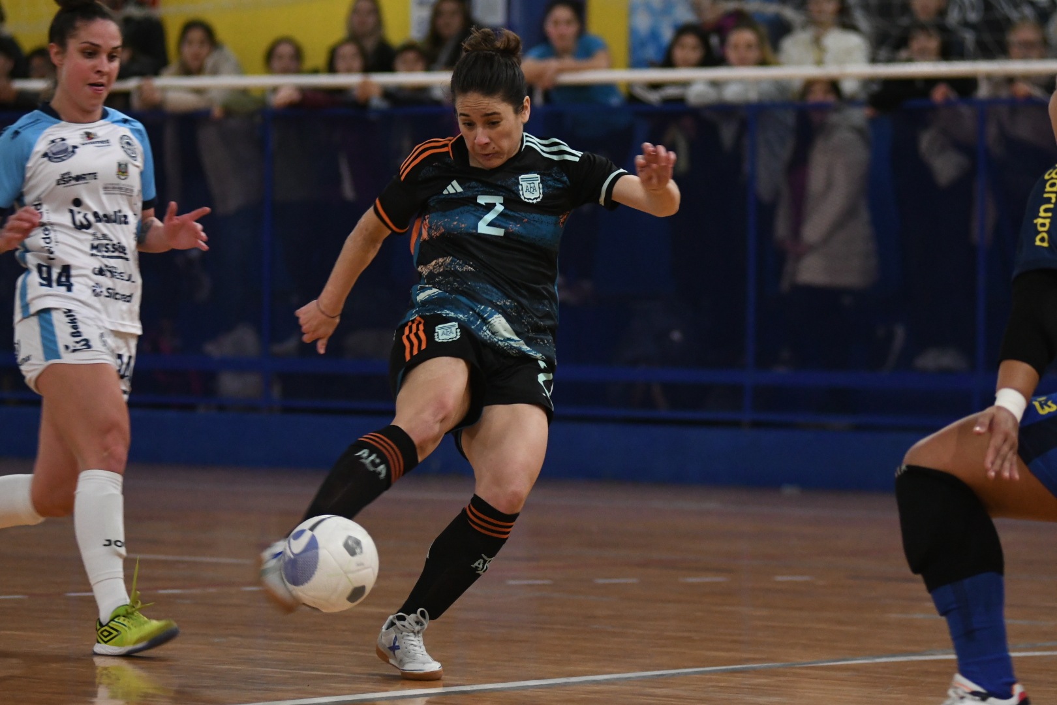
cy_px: 352
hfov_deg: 11.4
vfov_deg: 7.6
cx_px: 528
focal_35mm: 180
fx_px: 5285
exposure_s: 1/500
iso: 4000
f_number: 2.8
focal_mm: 120
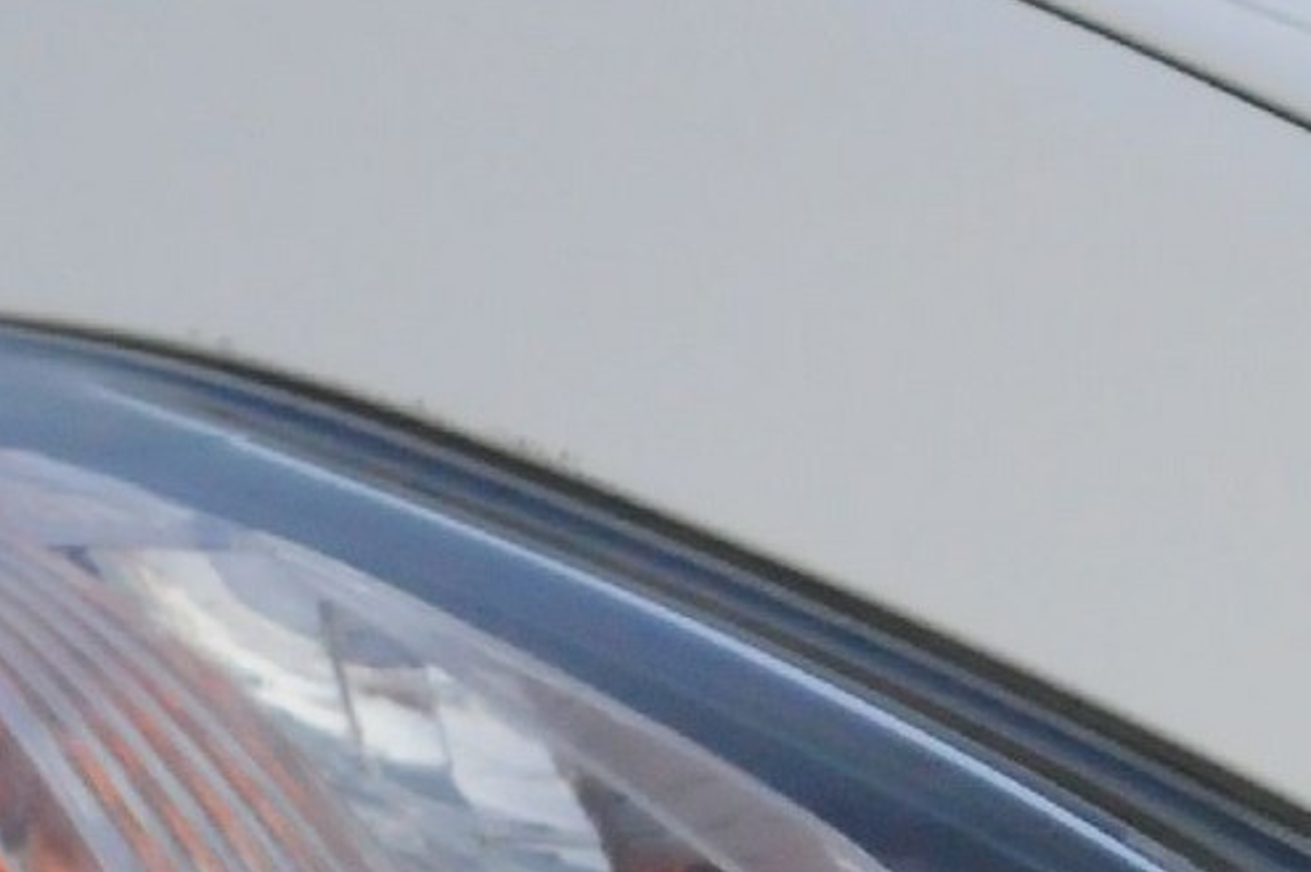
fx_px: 14334
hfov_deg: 5.2
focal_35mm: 394
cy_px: 1491
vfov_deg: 3.5
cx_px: 1465
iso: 2000
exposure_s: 1/2000
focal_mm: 52
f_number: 5.6
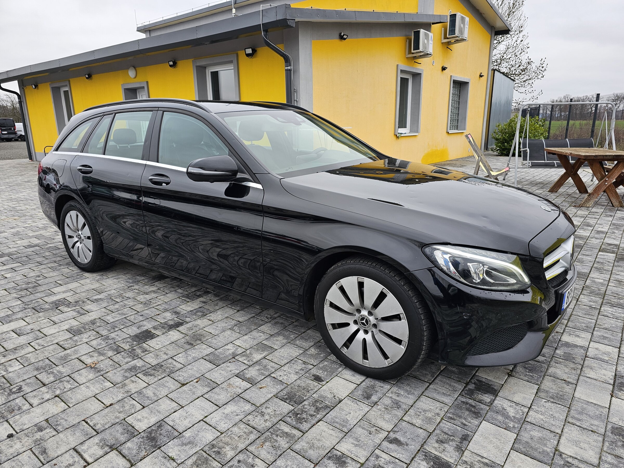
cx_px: 312
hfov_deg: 73.9
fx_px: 415
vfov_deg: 58.9
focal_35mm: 23
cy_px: 234
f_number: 1.7
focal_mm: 6.3
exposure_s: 1/100
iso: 20
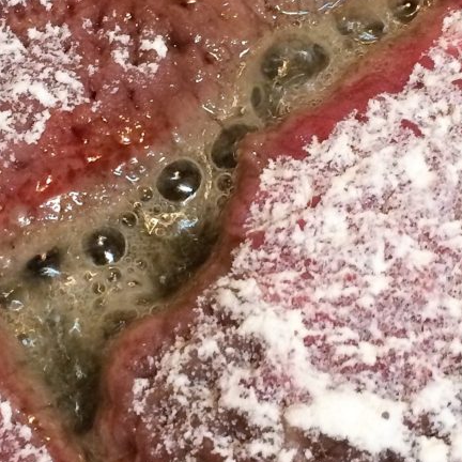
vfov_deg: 19.4
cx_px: 207
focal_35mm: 89
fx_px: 1344
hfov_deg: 19.5
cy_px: 149
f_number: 2.2
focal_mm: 4.15
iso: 125
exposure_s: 1/30
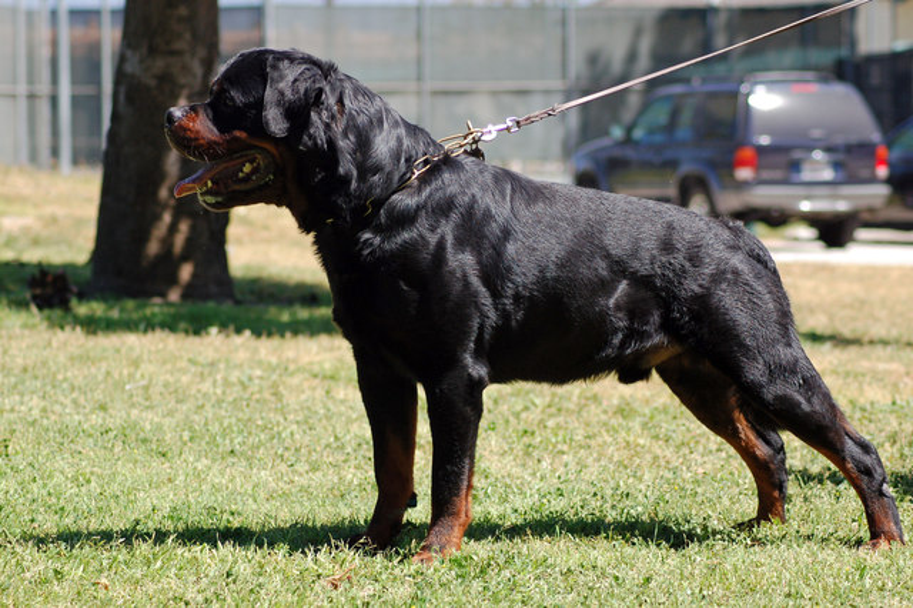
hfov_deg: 13.0
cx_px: 456
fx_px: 3992
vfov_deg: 8.7
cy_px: 304
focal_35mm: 158
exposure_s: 1/500
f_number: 5.6
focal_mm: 105
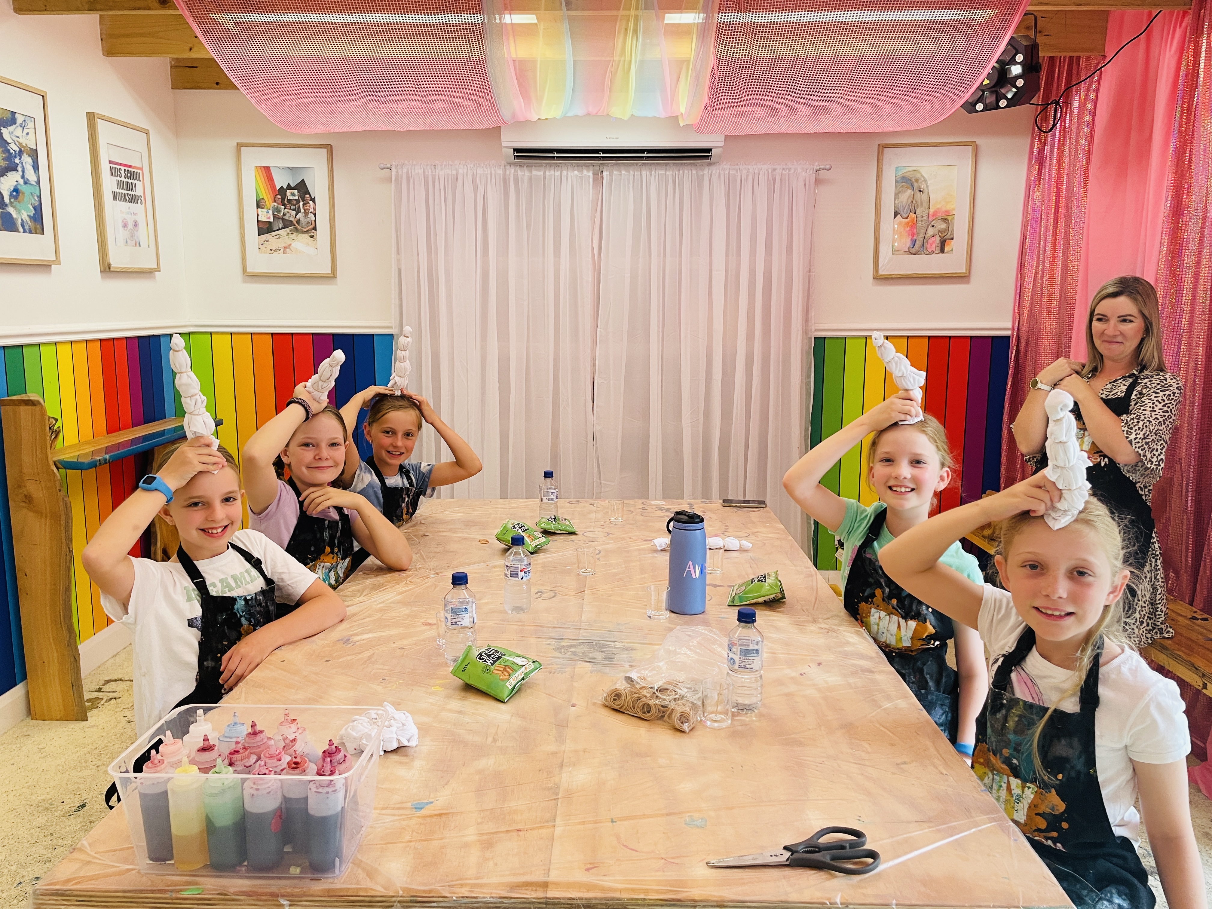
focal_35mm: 26
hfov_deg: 67.3
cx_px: 606
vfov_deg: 53.1
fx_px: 910
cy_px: 454
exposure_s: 1/50
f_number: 1.6
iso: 64
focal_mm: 4.2
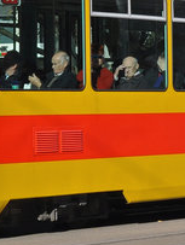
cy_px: -89
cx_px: 207
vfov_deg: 8.8
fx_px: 1570
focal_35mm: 221
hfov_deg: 6.7
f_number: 10
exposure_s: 1/400
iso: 250
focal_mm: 26
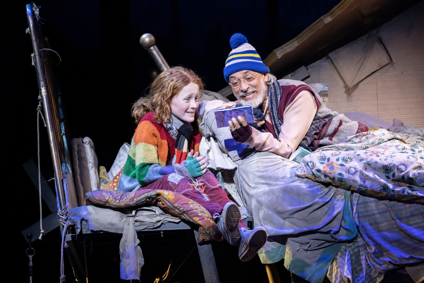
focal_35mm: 252
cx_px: 212
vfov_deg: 5.5
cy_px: 142
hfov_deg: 8.2
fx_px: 2968
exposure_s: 1/250
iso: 2500
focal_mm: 168
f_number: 4
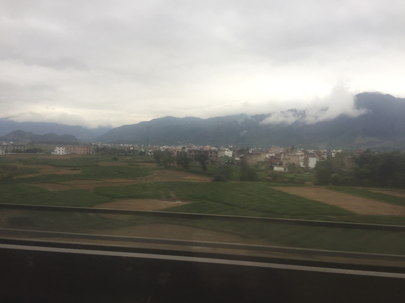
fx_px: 339
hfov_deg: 61.7
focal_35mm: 29
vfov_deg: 48.2
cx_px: 202
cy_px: 152
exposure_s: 1/50
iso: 32
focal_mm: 4.15
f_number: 2.2
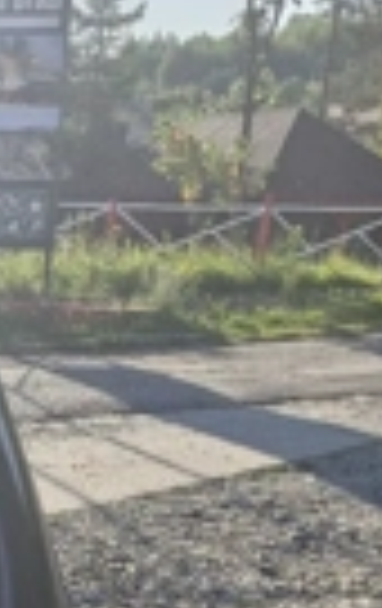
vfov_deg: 26.0
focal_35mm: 72
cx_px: -117
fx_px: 1193
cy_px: 698
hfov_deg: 17.1
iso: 50
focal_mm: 5.54
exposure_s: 1/1111
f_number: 1.8
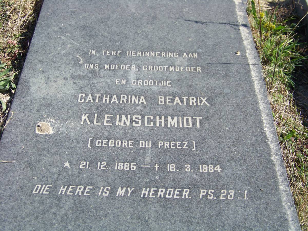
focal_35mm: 62
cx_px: 154
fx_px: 552
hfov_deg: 31.2
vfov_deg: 23.7
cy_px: 116
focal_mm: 10.5
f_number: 3.2
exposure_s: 1/640
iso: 64
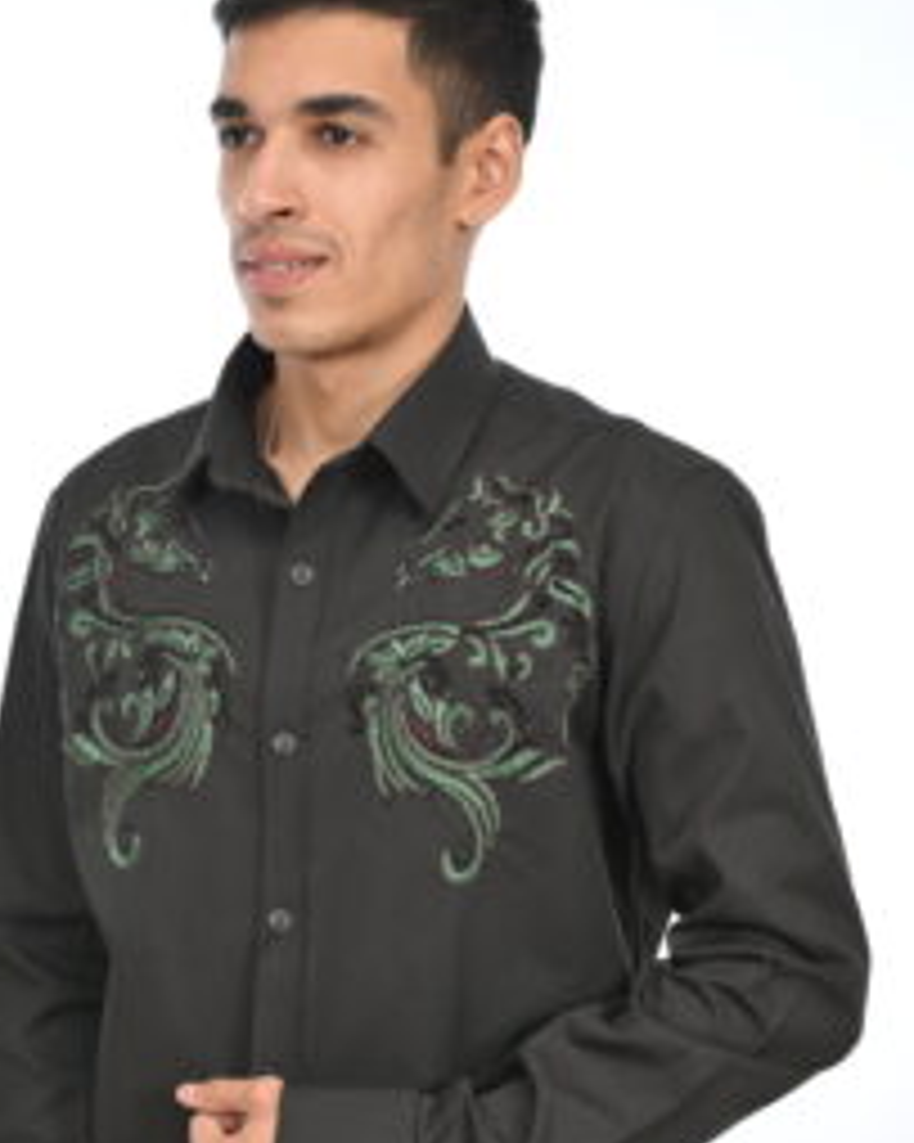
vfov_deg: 21.7
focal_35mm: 88
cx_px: 383
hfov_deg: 17.4
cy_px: 698
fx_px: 2977
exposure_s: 1/125
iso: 1000
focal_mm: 53
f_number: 6.3
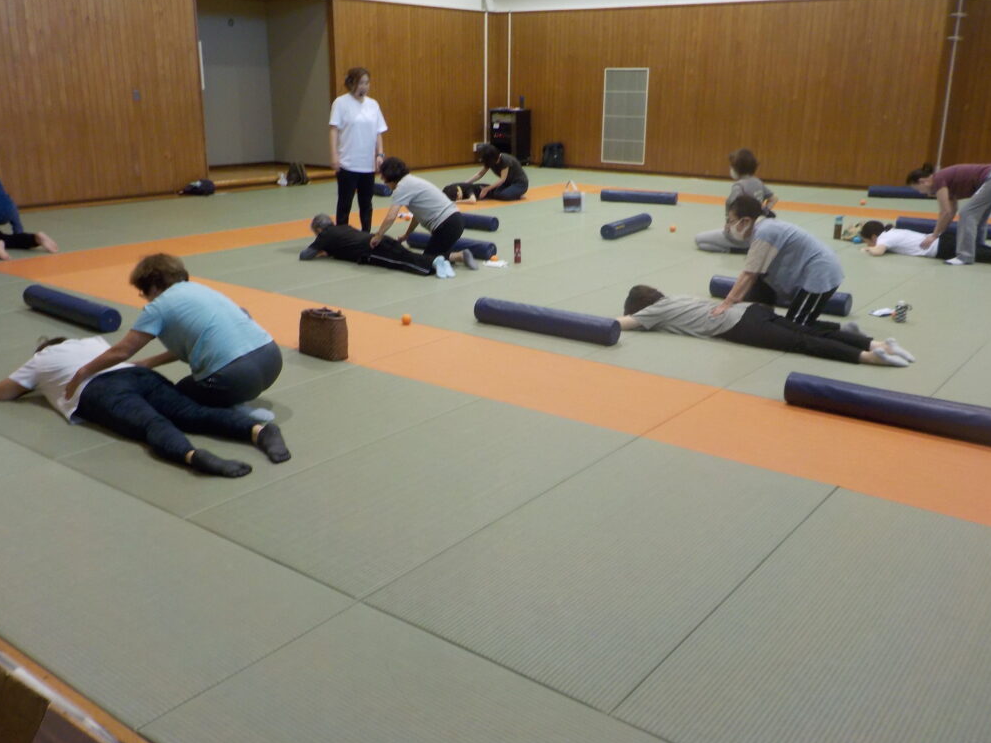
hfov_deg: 58.4
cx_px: 489
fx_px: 887
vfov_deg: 45.4
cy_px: 362
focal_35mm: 31
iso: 220
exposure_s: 1/30
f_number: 3.3
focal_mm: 4.1
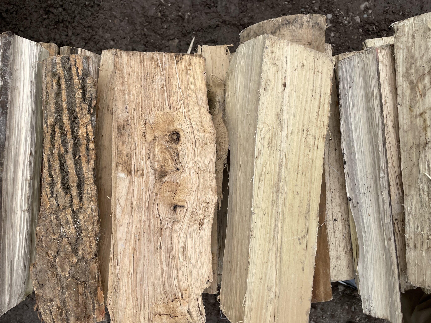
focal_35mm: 27
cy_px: 164
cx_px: 220
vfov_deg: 51.4
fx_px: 336
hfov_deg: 65.3
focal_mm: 4.2
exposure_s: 1/2132
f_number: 1.6
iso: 32
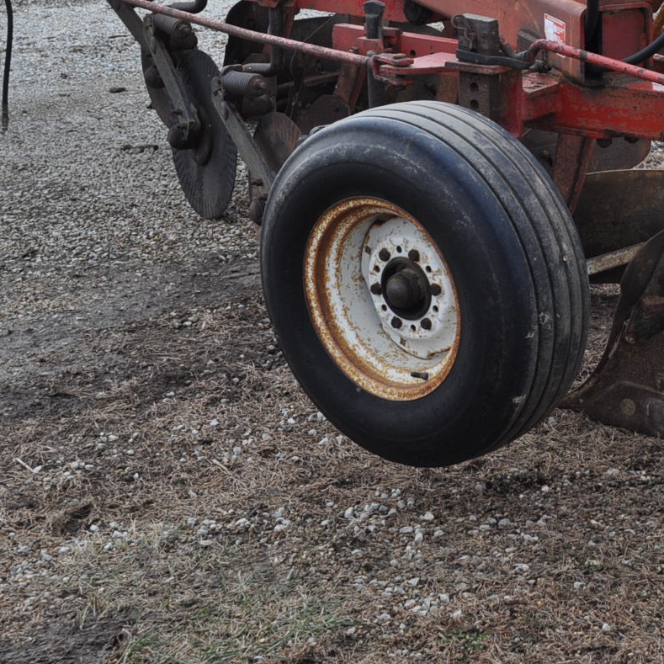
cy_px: 159
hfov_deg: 19.0
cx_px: 575
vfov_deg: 19.2
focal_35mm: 90
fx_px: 1953
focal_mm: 26
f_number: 7.1
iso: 200
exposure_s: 1/200
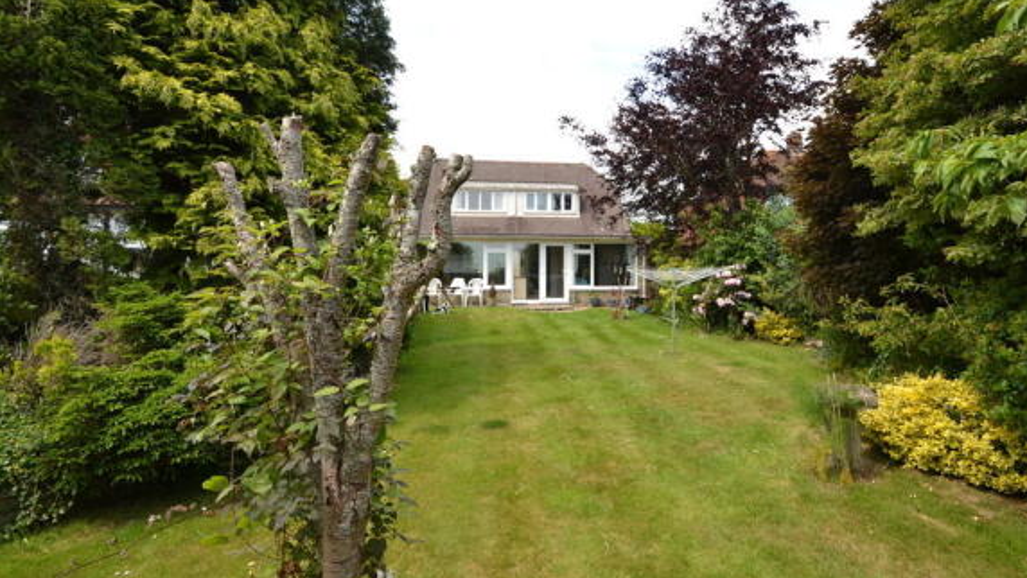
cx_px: 557
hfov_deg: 92.4
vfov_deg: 60.7
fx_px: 490
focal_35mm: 18
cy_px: 243
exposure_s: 1/200
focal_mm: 10
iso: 100
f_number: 7.1
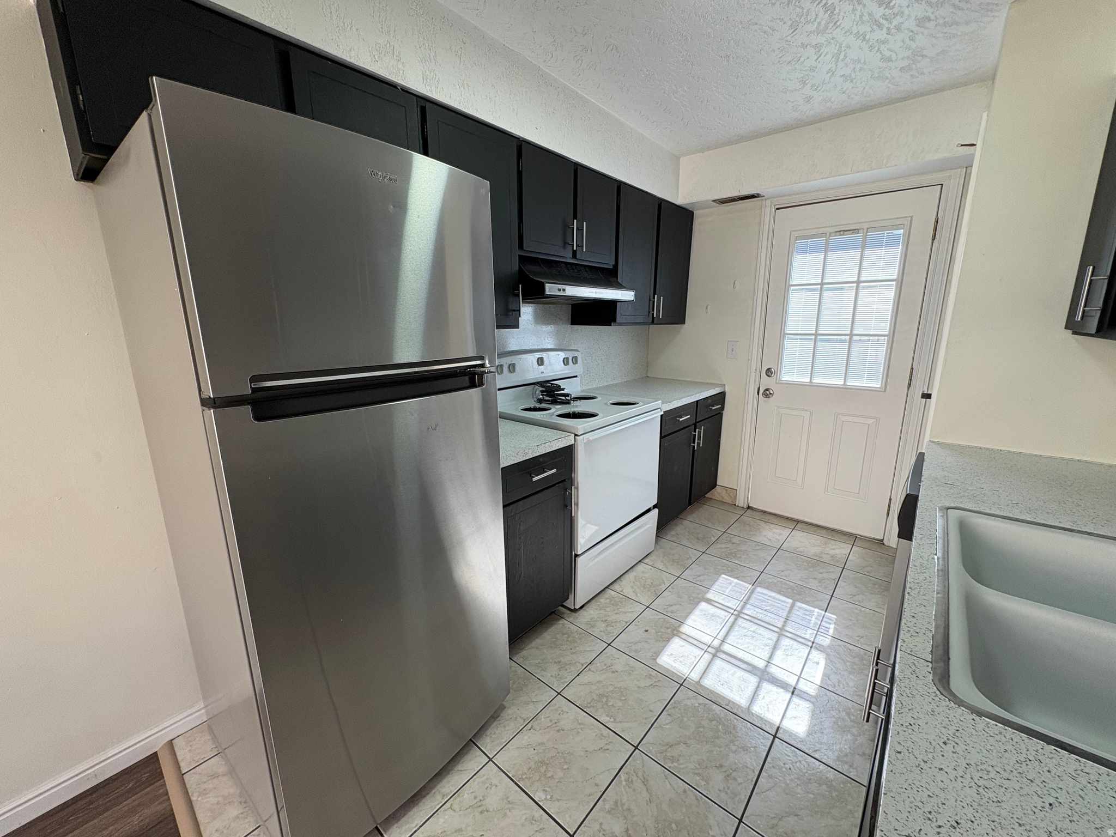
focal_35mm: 14
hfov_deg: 102.1
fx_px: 451
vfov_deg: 85.7
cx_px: 558
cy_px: 418
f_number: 2.2
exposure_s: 1/120
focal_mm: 2.22
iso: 125
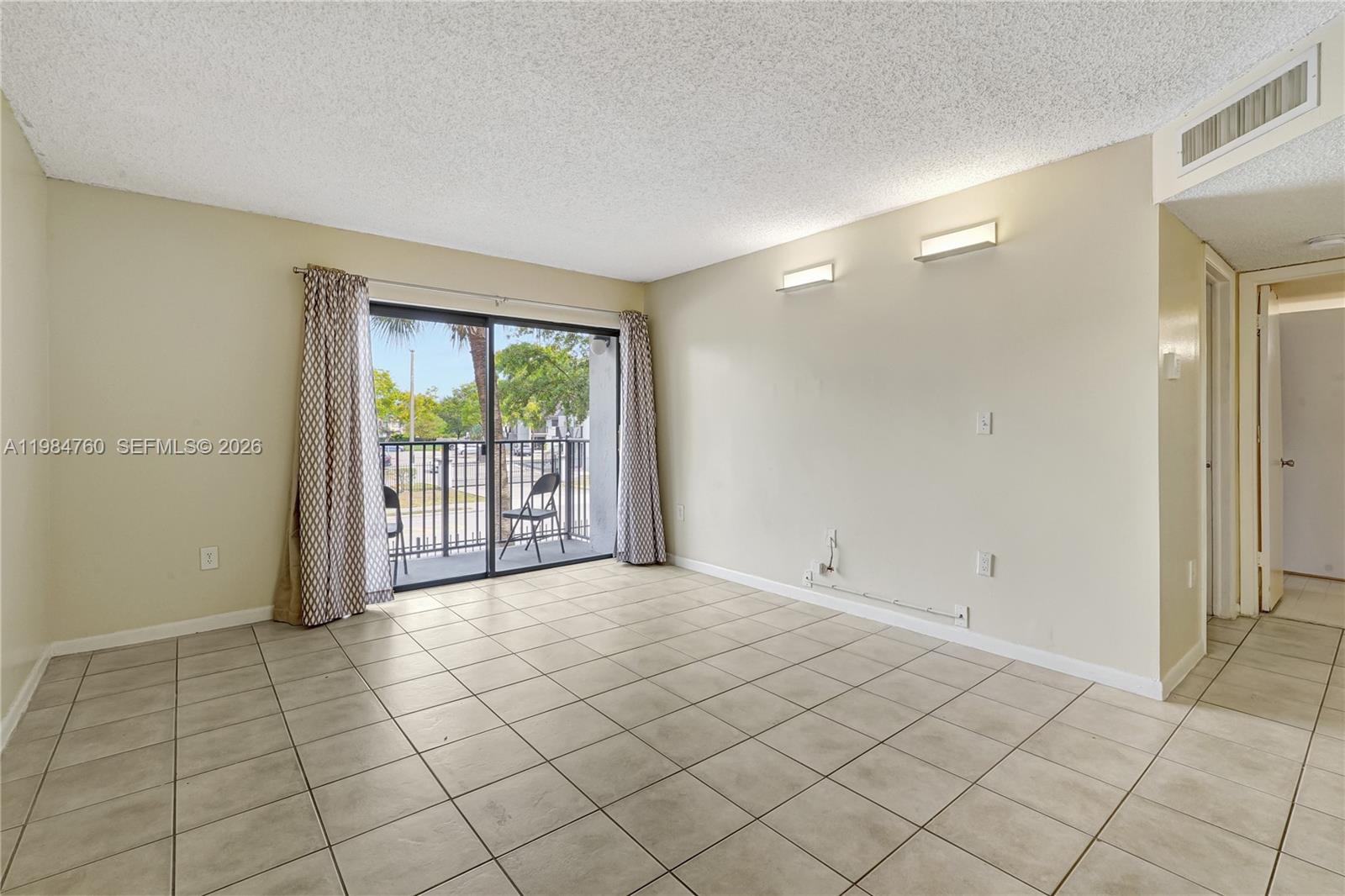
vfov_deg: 73.7
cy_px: 448
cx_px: 672
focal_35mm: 16
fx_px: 598
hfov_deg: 96.7
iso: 640
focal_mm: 16
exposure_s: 1/10
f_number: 16
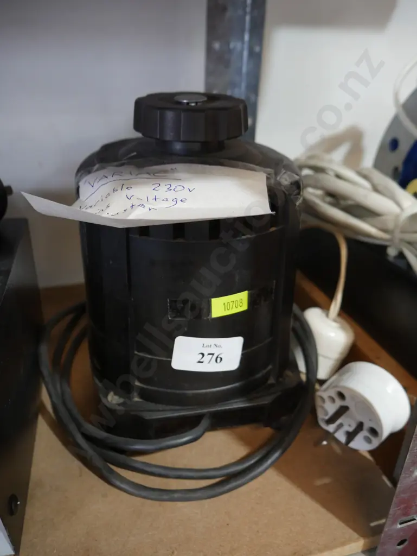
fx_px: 481
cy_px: 278
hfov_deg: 46.8
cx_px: 208
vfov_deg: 59.9
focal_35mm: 30
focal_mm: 15
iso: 800
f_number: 3.6
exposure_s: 1/60
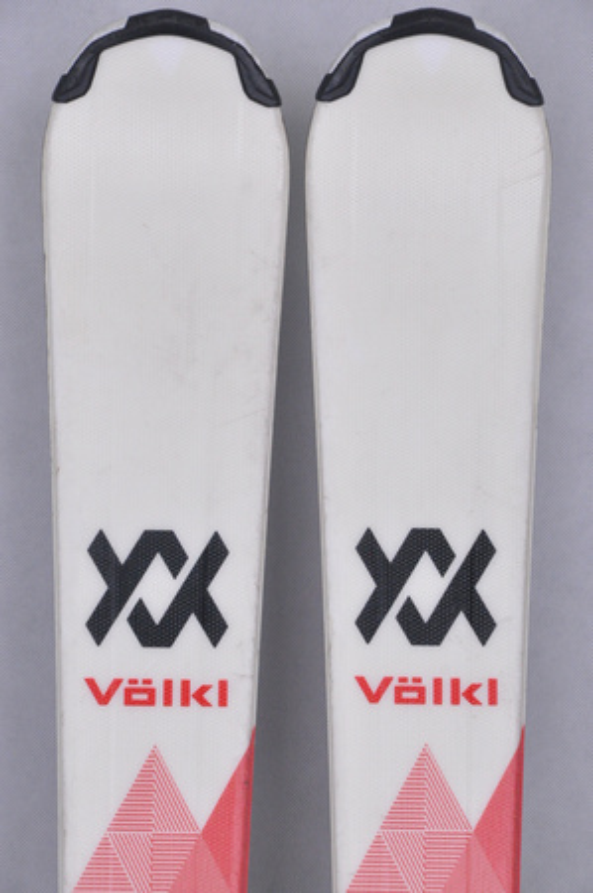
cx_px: 296
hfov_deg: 8.7
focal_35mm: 158
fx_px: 3900
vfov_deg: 13.1
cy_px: 446
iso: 3200
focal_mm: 105
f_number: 9.5
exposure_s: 1/125
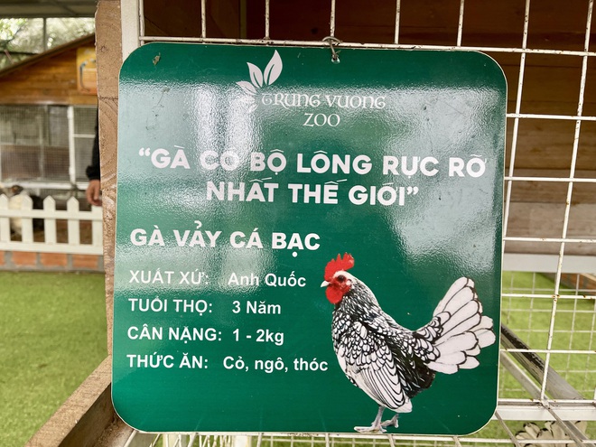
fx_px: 430
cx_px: 298
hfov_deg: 69.4
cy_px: 224
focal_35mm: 25
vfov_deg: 54.9
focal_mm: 5.1
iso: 125
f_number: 1.6
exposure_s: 1/121
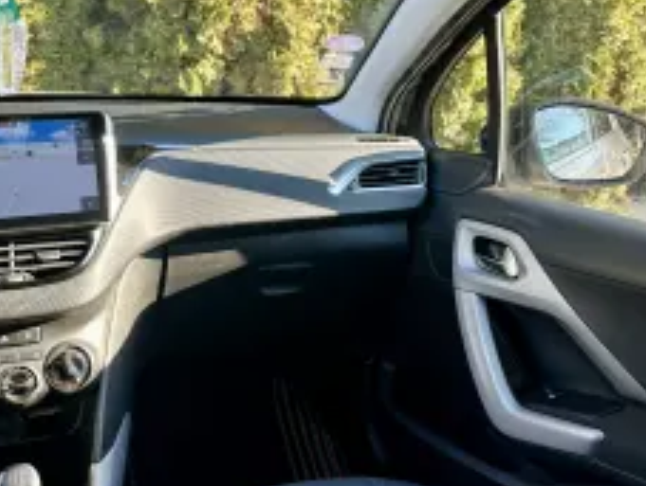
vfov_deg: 37.6
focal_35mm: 38
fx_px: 710
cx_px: 270
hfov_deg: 48.7
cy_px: 182
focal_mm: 6.86
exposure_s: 1/150
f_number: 1.78
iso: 64
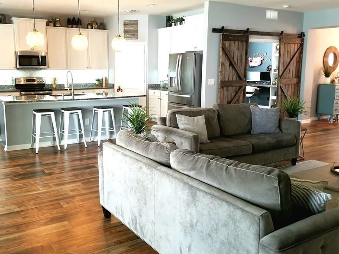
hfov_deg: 53.5
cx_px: 132
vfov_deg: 41.8
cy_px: 121
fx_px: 333
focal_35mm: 34
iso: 250
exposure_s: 1/24
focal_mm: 4.3
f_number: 1.7
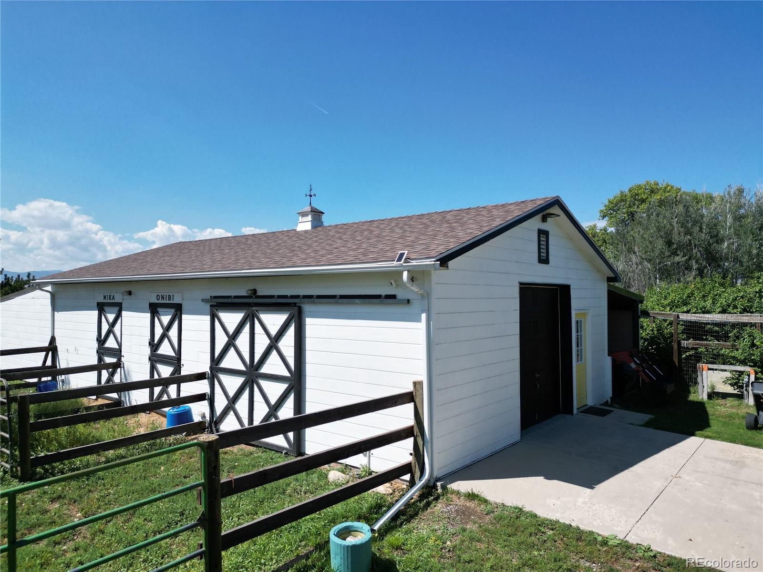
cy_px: 286
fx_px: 529
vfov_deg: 56.8
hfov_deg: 71.6
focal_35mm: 24
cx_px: 382
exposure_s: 1/4000
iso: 200
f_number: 1.7
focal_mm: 6.72
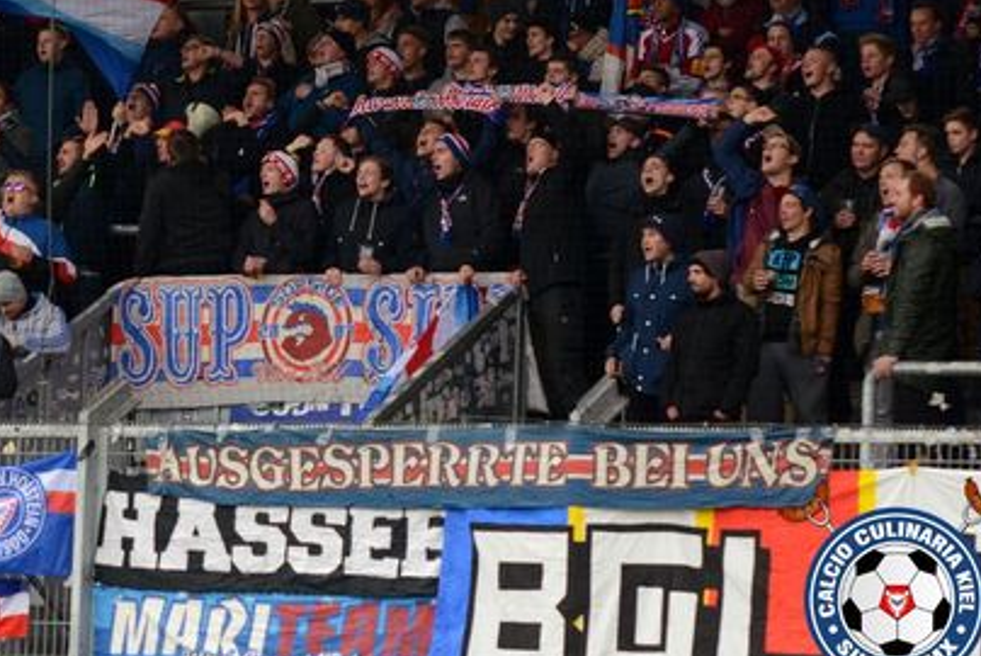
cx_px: 367
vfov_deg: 9.3
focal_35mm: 148
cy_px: 279
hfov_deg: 13.8
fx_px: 4036
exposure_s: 1/2000
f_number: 3.2
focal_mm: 70
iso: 1250
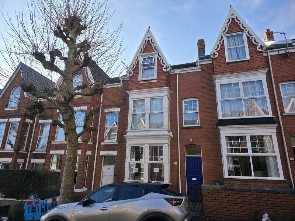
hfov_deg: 73.9
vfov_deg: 58.9
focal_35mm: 23
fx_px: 196
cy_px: 110
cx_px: 148
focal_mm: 6.3
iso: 50
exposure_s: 1/1500
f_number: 1.7
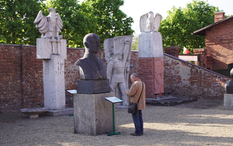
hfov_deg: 37.2
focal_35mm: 55
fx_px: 346
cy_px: 79
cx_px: 116
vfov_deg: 23.8
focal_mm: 35
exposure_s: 1/160
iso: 100
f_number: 4.5
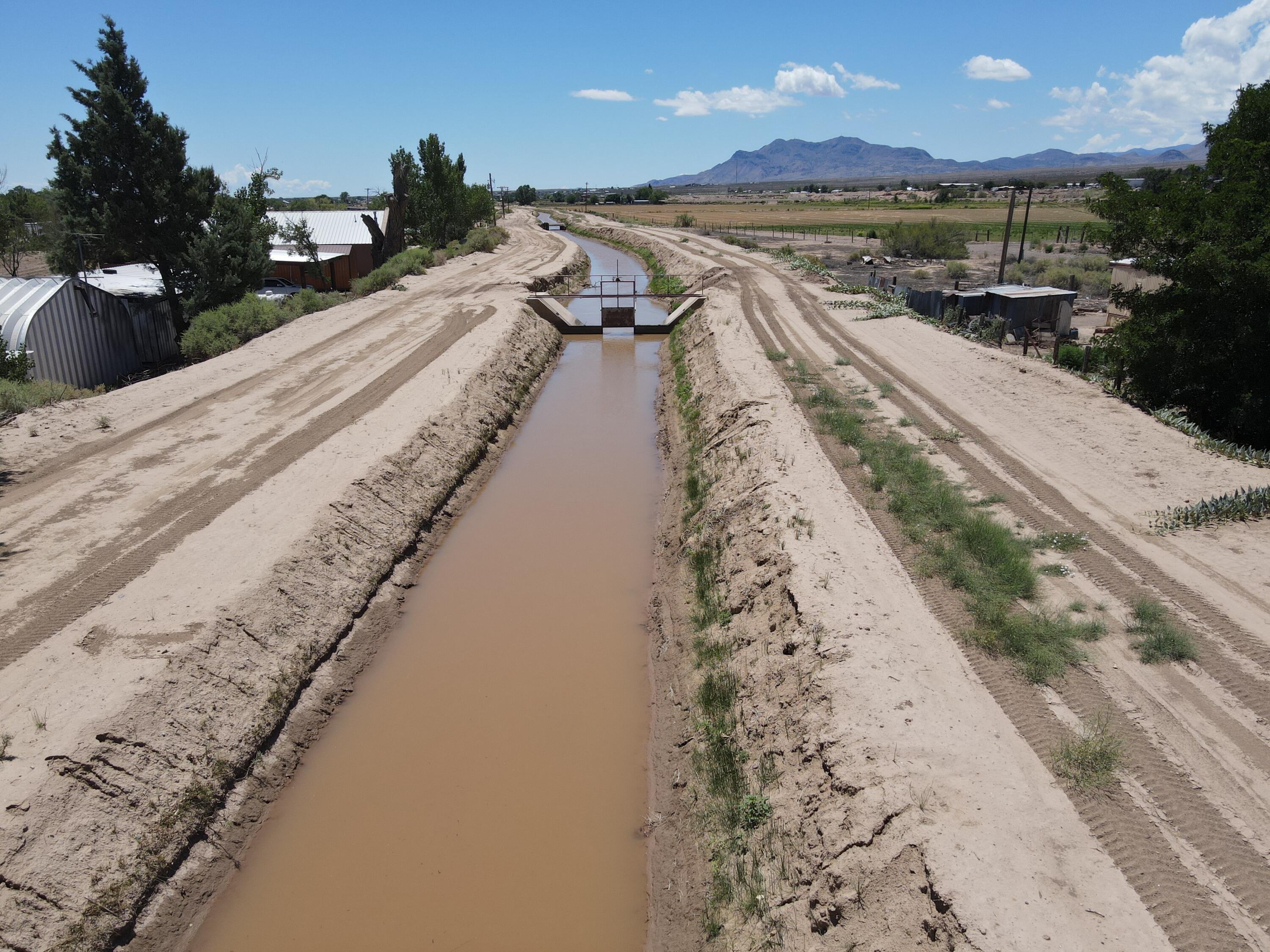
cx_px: 635
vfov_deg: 56.8
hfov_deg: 71.6
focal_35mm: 24
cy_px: 476
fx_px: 881
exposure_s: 1/1000
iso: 100
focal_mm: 4.5
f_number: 2.8
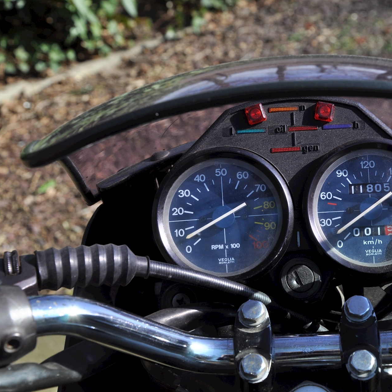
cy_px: 196
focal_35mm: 87
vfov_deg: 20.0
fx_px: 1110
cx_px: 289
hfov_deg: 19.9
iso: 200
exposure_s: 1/320
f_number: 9
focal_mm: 45
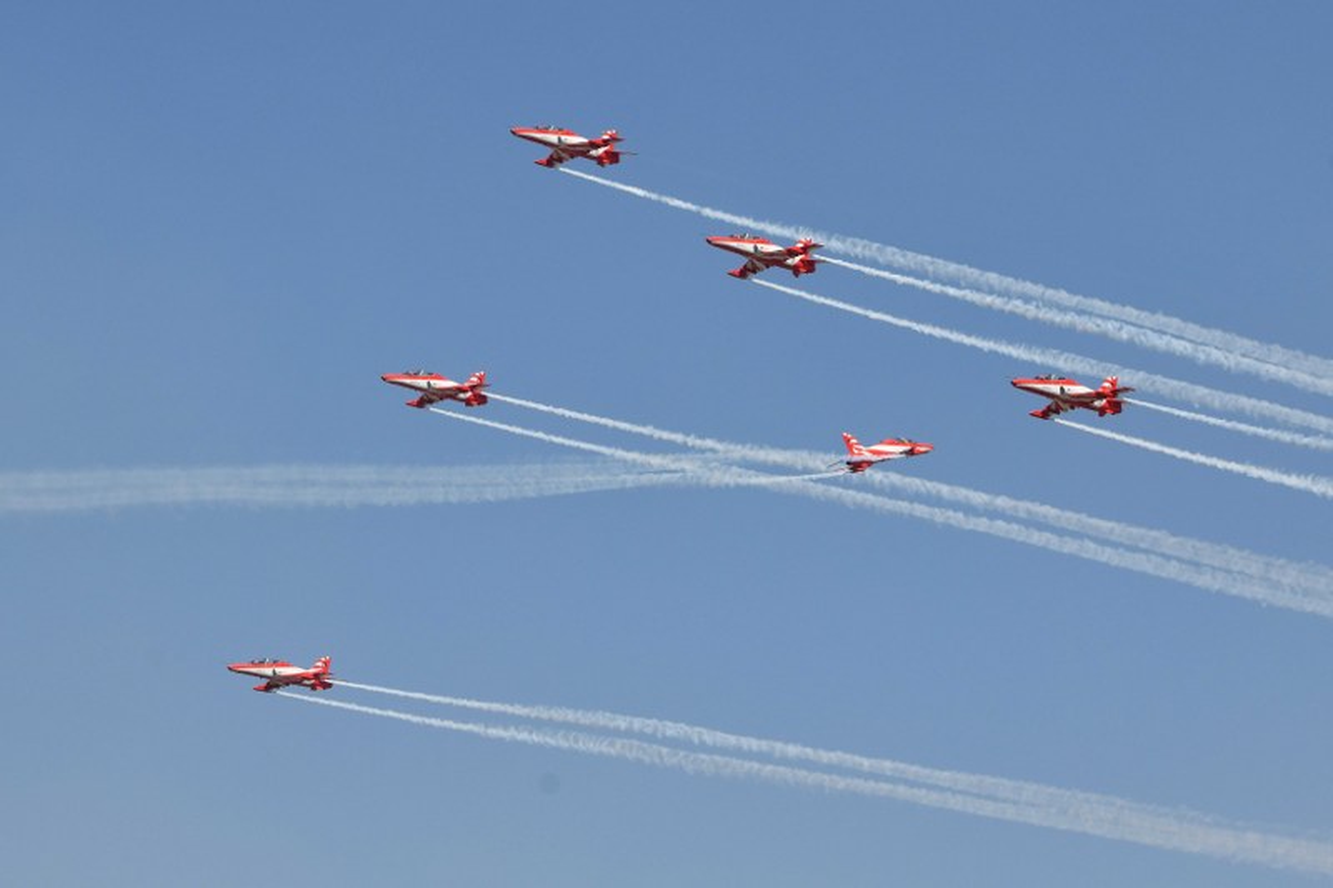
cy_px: 444
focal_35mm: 80
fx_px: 2961
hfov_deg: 25.4
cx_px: 666
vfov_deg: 17.1
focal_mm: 80
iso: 250
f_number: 8
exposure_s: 1/2000
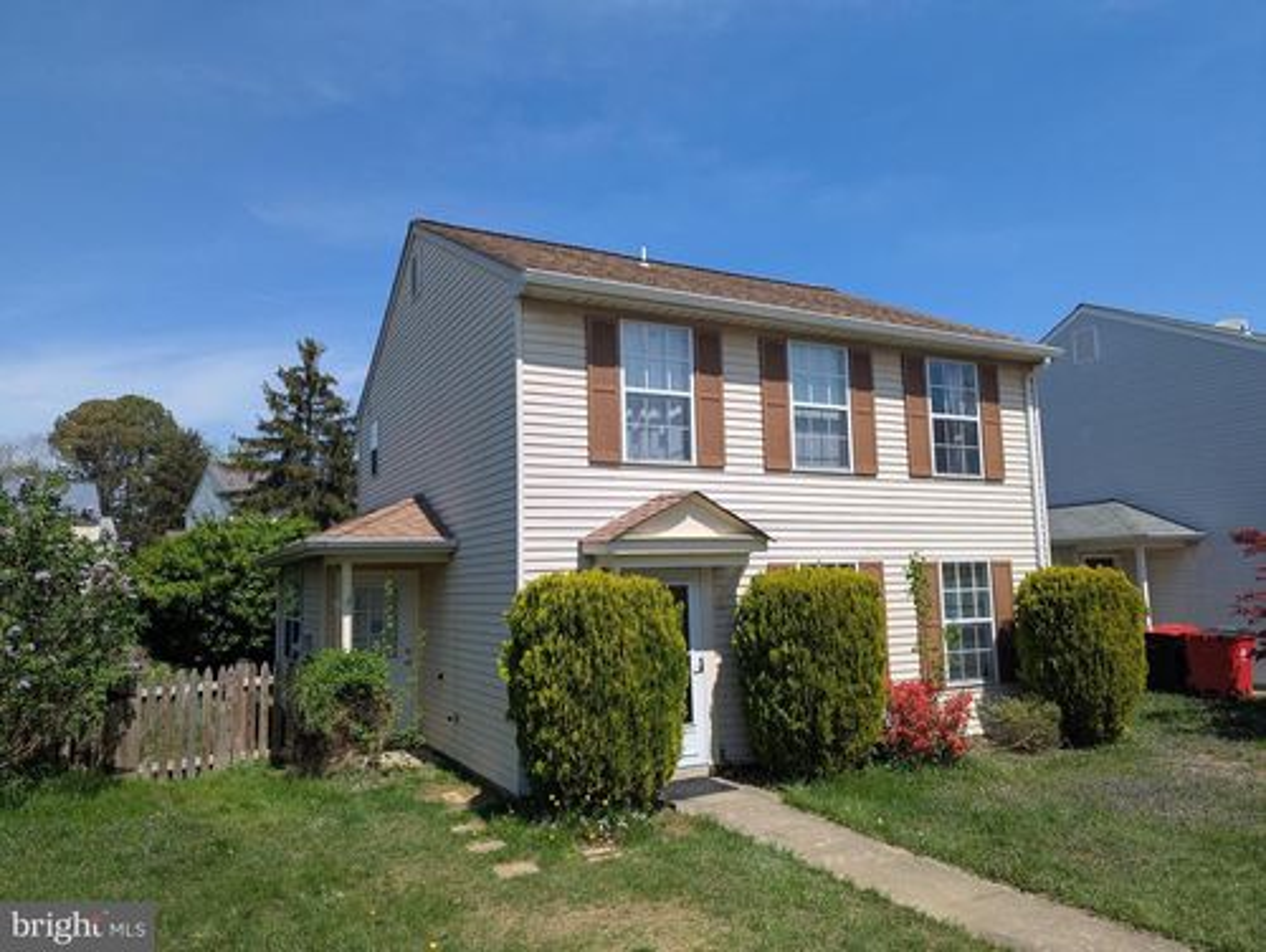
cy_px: 476
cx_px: 633
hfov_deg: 71.5
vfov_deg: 56.9
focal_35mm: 24
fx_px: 879
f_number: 1.85
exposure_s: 1/2571
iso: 44
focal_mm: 6.81
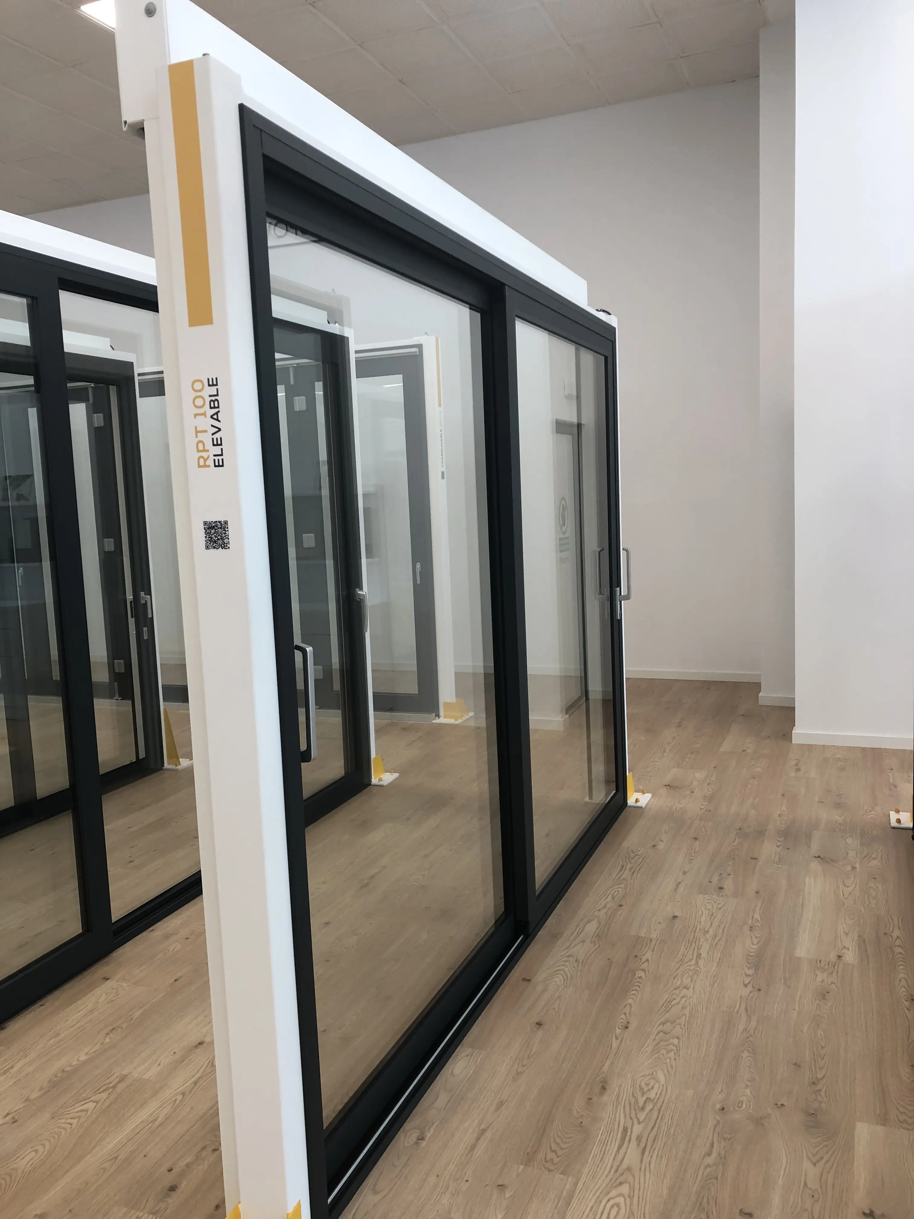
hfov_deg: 49.7
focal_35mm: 28
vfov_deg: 63.4
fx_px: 986
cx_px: 457
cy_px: 610
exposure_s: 1/33
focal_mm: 4
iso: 25
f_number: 1.8
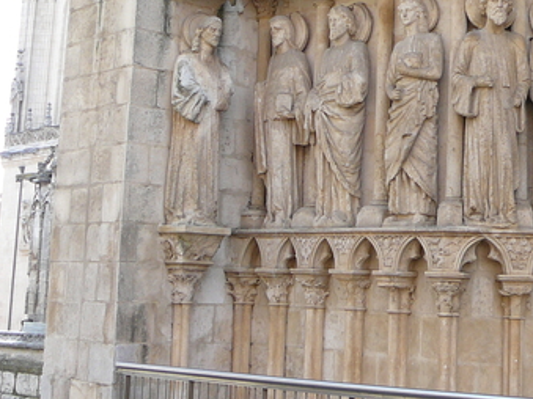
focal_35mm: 69
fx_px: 1062
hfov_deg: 27.9
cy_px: 99
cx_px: 380
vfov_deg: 21.1
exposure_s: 1/250
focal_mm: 5.2
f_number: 2.8
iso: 80
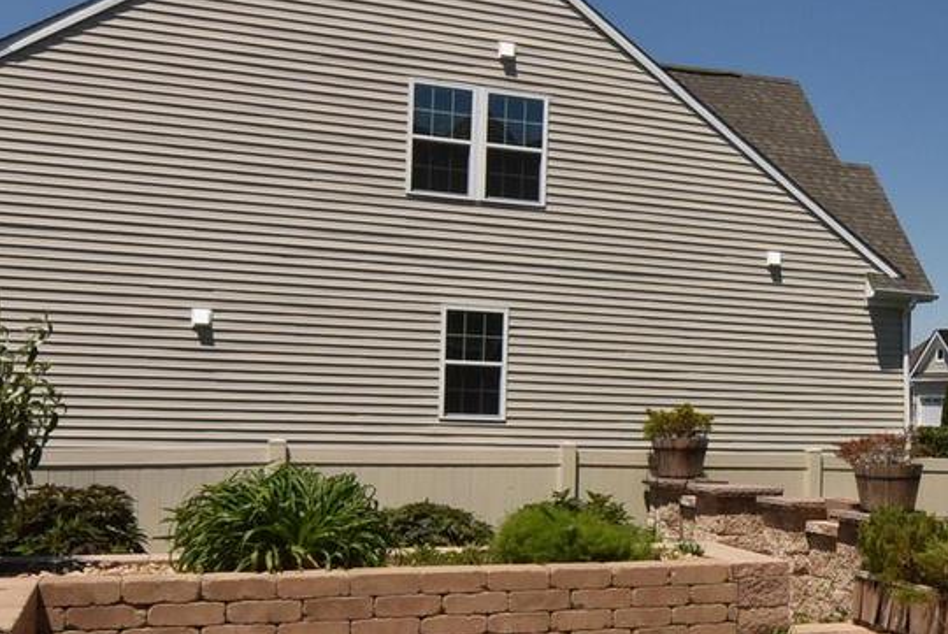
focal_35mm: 48
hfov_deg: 38.5
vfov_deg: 28.0
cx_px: 841
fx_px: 1265
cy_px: 414
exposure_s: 1/1250
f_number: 18
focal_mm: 12
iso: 800
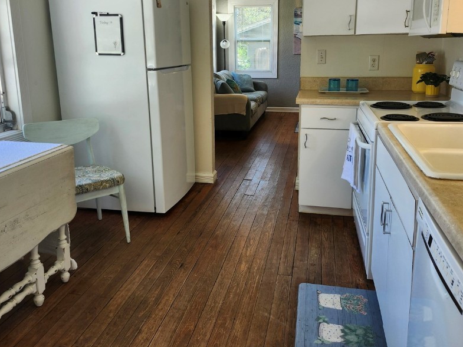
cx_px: 237
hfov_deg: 60.0
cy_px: 140
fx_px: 401
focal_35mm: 30
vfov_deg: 46.6
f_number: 1.8
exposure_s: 1/180
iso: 100
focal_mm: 5.54
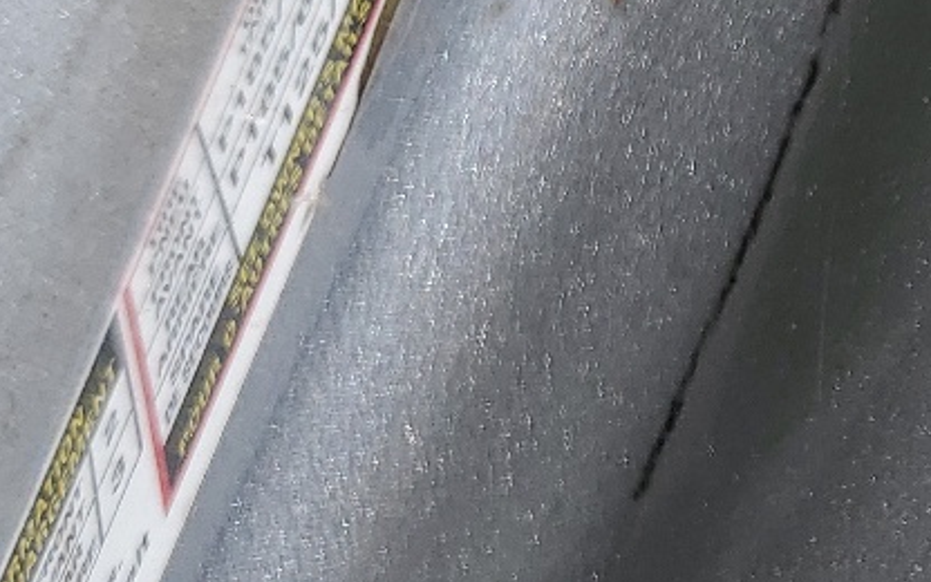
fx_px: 2690
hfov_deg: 16.9
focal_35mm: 106
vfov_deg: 12.3
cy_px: 416
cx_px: 1567
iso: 50
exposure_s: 1/5000
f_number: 1.5
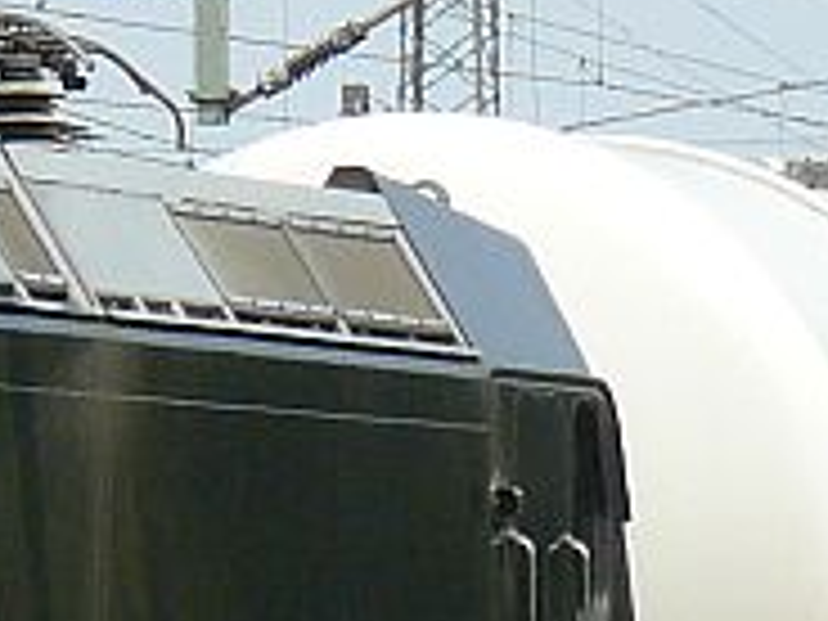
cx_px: -1066
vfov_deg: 1.9
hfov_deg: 2.5
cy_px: 450
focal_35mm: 778
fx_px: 18609
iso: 100
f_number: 5.6
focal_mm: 19.9
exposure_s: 1/320
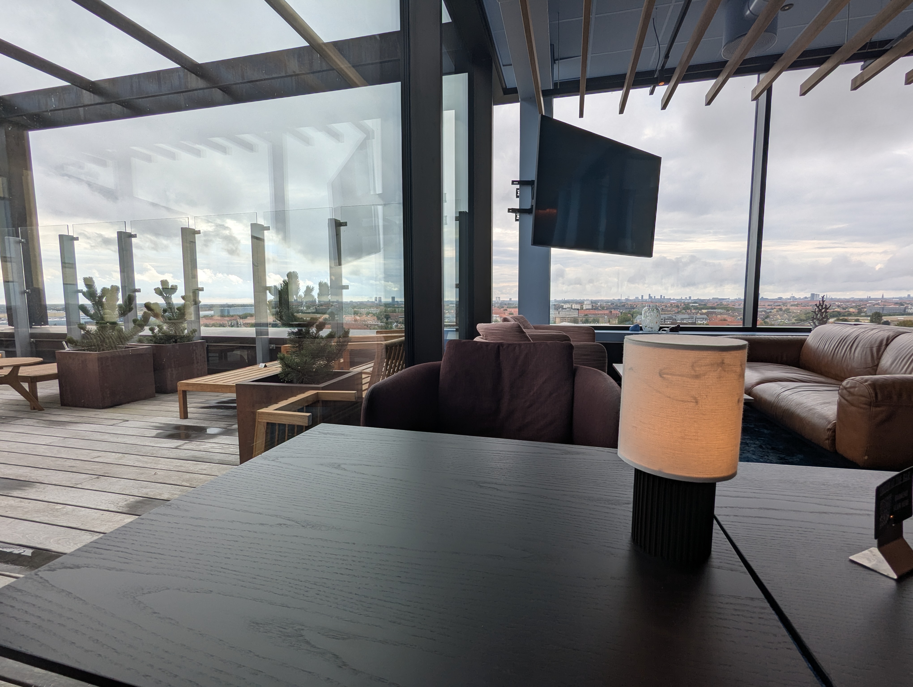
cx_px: 456
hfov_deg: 94.4
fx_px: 423
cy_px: 344
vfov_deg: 78.2
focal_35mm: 16
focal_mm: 2.35
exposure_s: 1/531
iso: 80
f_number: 2.2
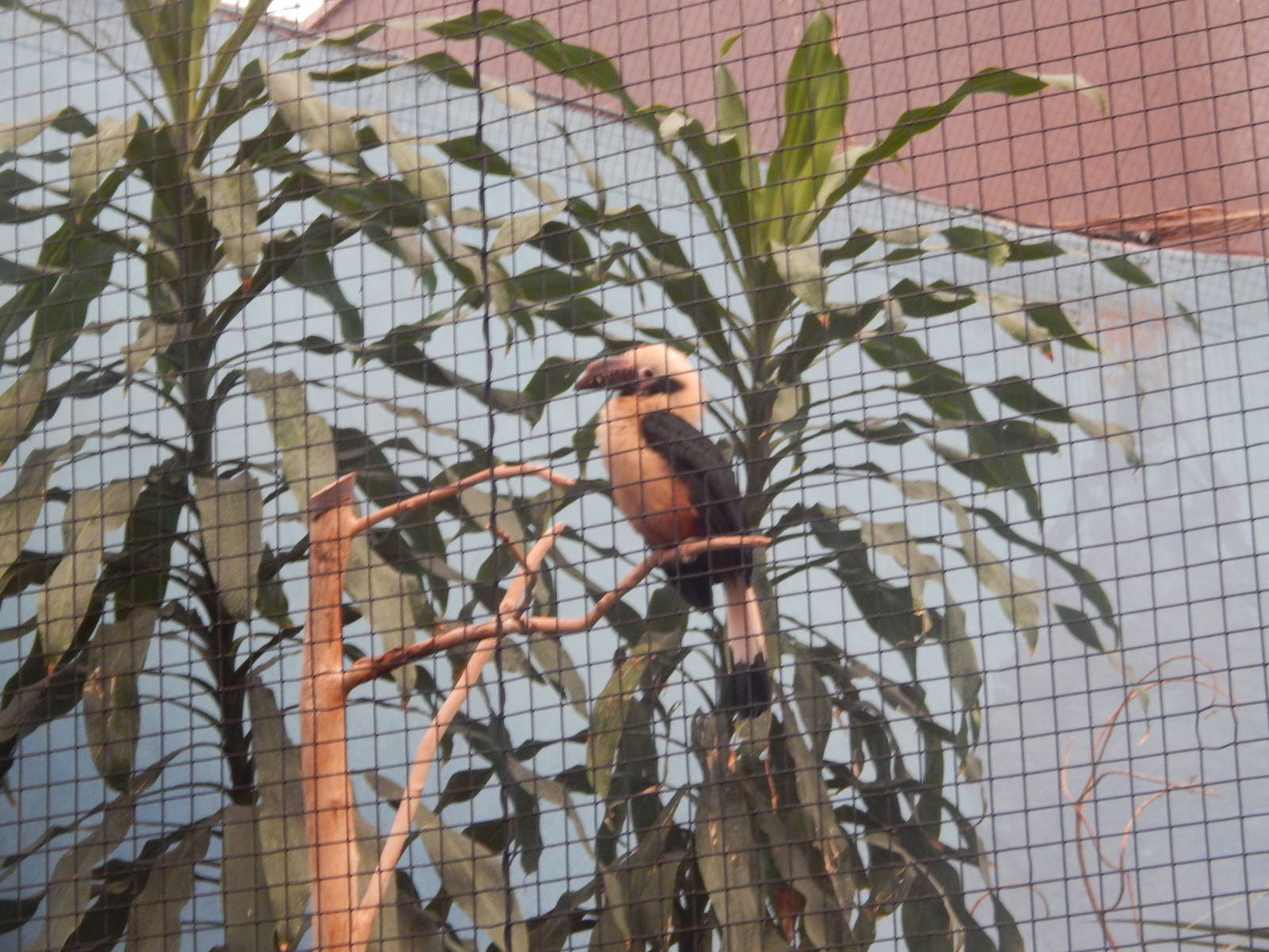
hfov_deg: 14.9
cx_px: 634
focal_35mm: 132
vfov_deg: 11.2
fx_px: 4839
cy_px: 476
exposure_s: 1/25
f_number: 4.8
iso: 400
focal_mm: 23.4
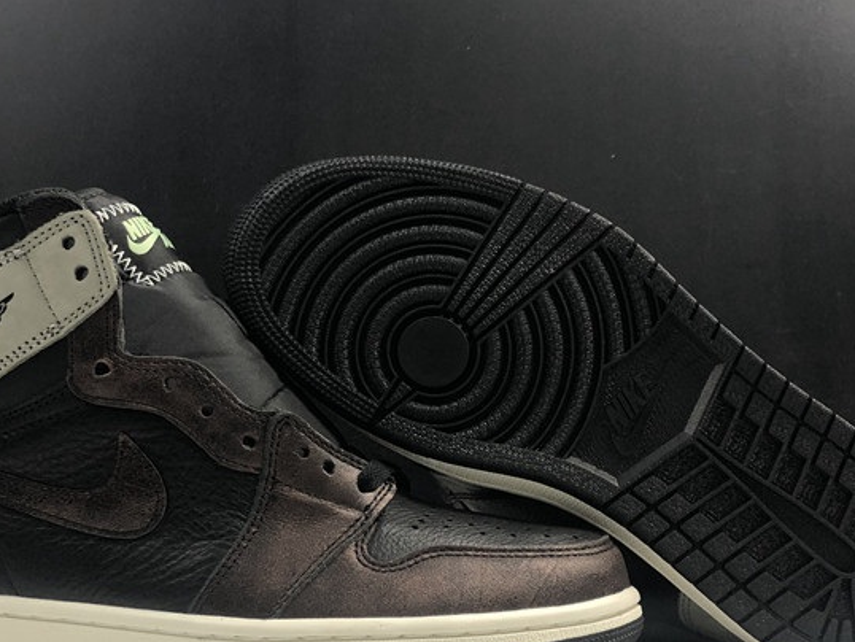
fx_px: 1285
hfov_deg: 36.8
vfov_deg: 27.7
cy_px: 467
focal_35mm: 52
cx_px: 399
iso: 20
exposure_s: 1/33
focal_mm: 4
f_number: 1.8
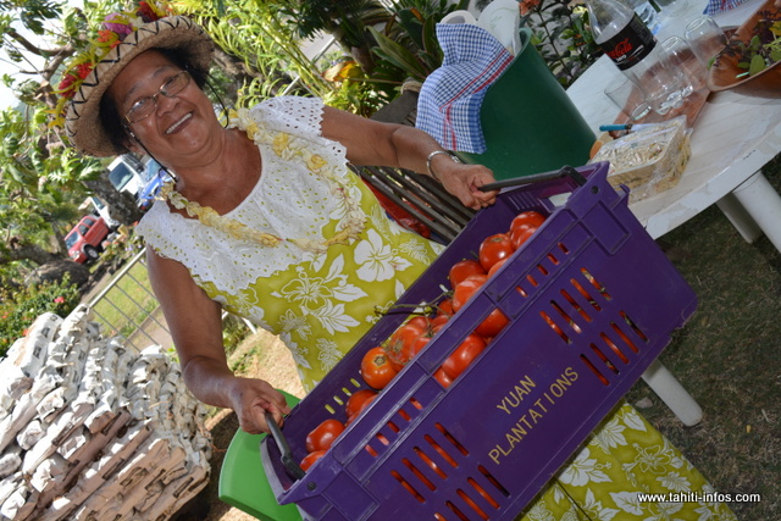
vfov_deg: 34.2
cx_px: 390
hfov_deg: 49.5
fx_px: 846
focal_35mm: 39
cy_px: 260
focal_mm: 26
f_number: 6.3
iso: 100
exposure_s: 1/200
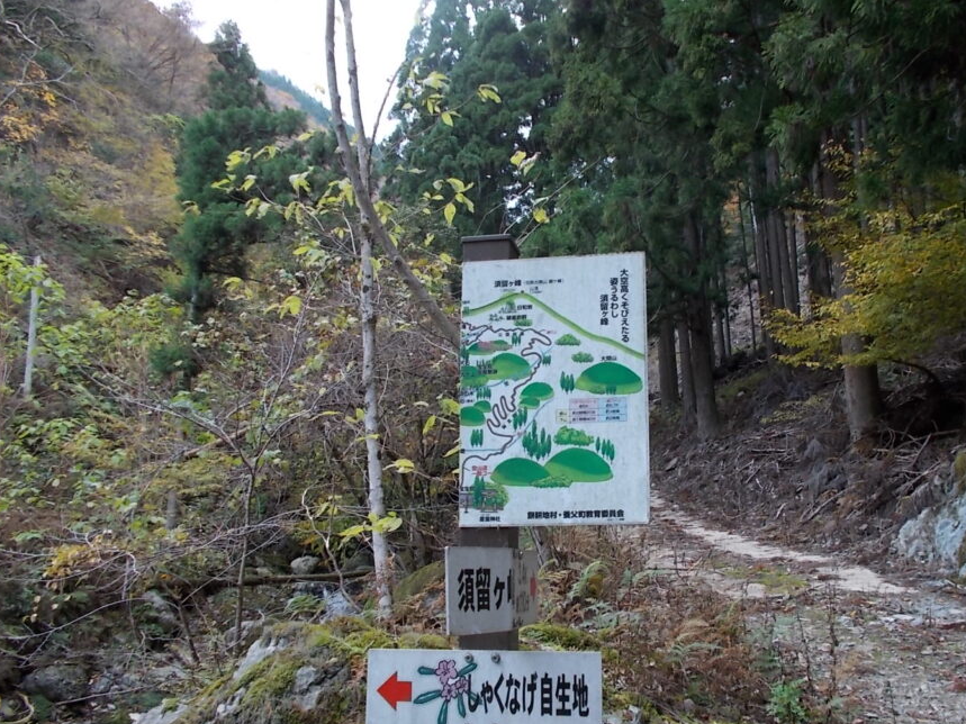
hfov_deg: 58.0
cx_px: 562
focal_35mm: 31
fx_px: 865
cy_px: 431
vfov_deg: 45.2
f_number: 3.2
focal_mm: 4.6
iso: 80
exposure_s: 1/40
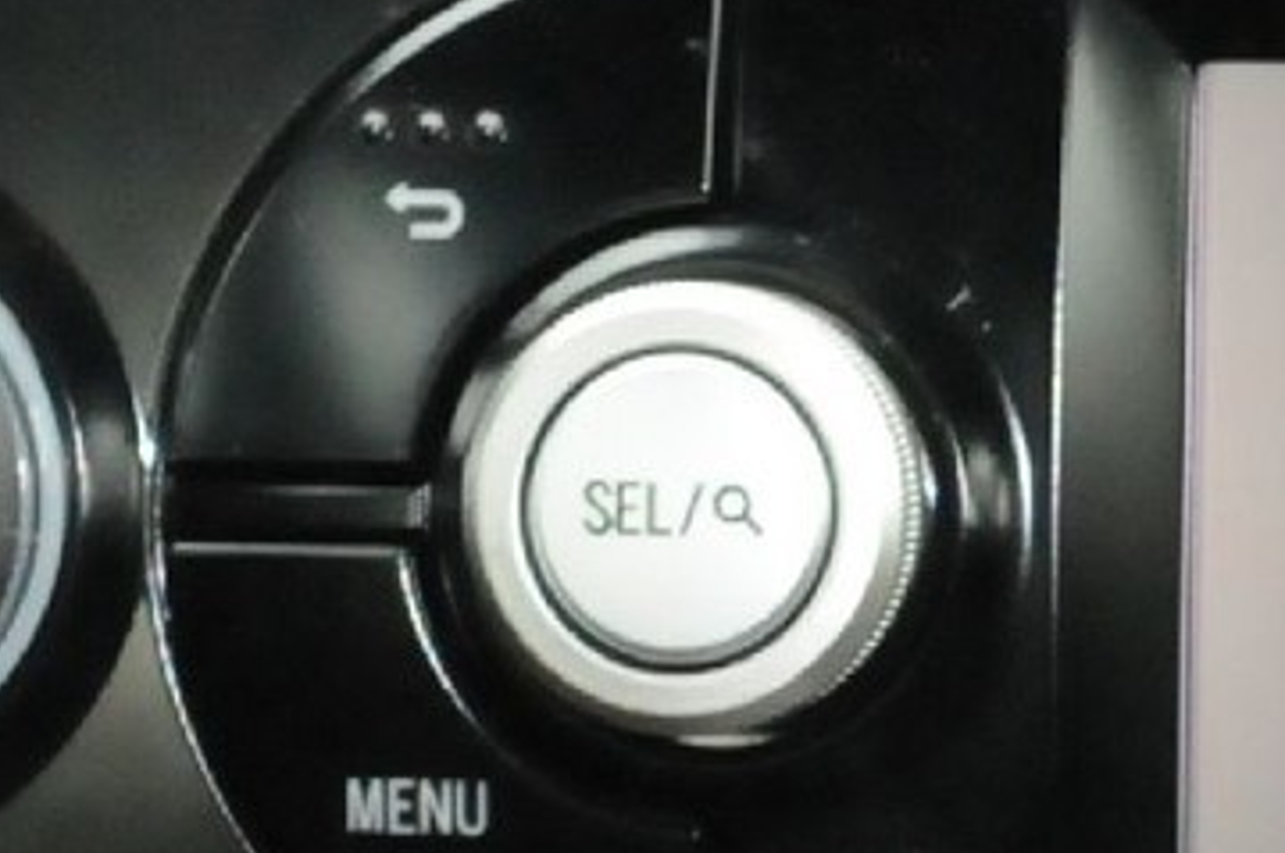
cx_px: 1349
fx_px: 20406
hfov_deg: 3.6
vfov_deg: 2.4
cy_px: 312
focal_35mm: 572
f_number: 8
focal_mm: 55
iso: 2500
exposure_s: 1/60
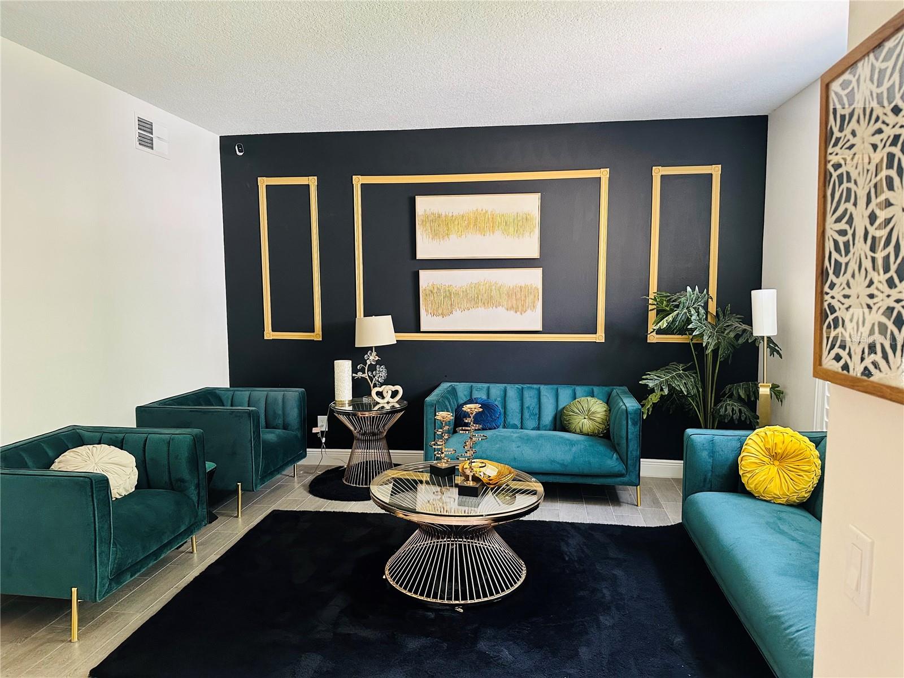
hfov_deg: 71.6
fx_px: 627
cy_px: 339
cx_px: 452
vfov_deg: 56.8
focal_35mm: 24
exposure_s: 1/60
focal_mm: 6.86
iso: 250
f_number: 1.78
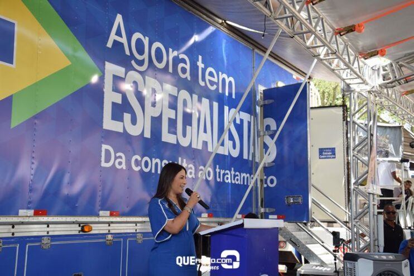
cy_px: 138
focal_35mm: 48
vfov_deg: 28.0
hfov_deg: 41.1
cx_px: 207
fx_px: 552
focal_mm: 32
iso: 400
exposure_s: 1/160
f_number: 6.3
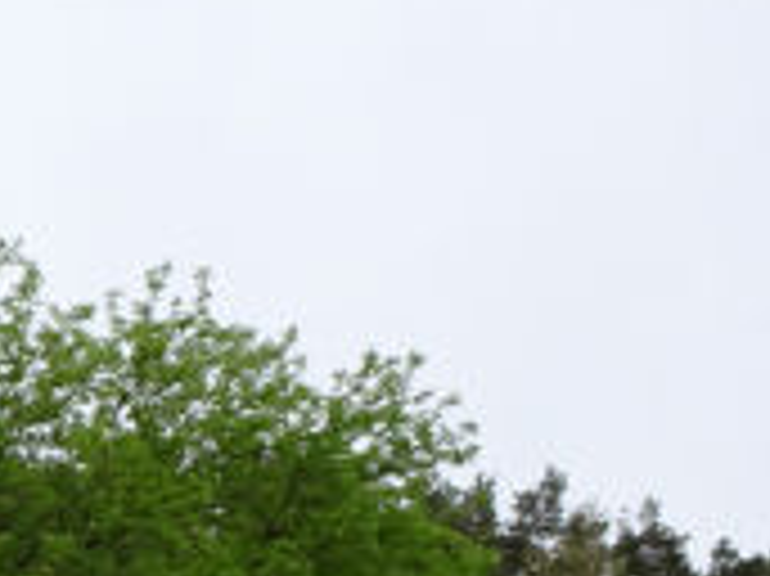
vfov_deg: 7.2
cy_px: 1071
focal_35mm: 201
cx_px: -919
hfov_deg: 9.1
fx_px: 4468
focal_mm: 7.3
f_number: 4
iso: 80
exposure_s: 1/400
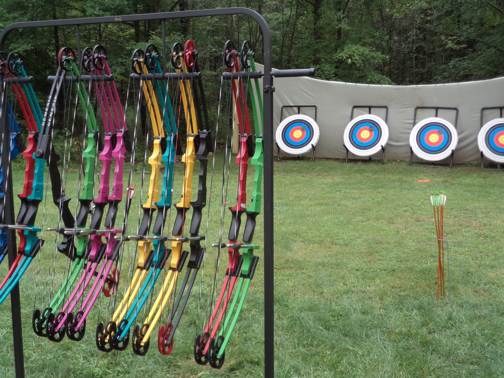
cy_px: 189
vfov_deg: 32.2
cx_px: 252
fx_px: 655
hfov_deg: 42.1
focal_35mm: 45
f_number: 4.3
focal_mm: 8
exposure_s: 1/125
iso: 80
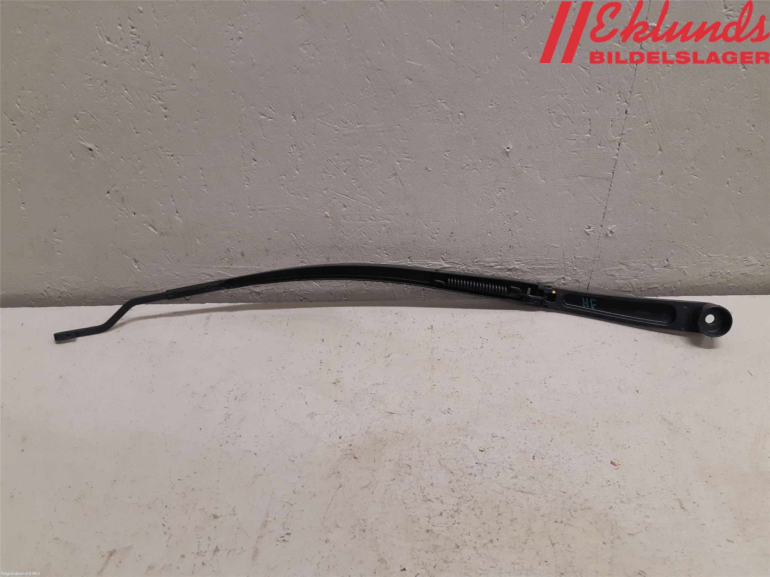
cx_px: 385
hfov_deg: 67.3
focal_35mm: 26
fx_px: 578
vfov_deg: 53.1
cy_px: 288
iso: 160
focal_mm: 3.93
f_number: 1.7
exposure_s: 1/50
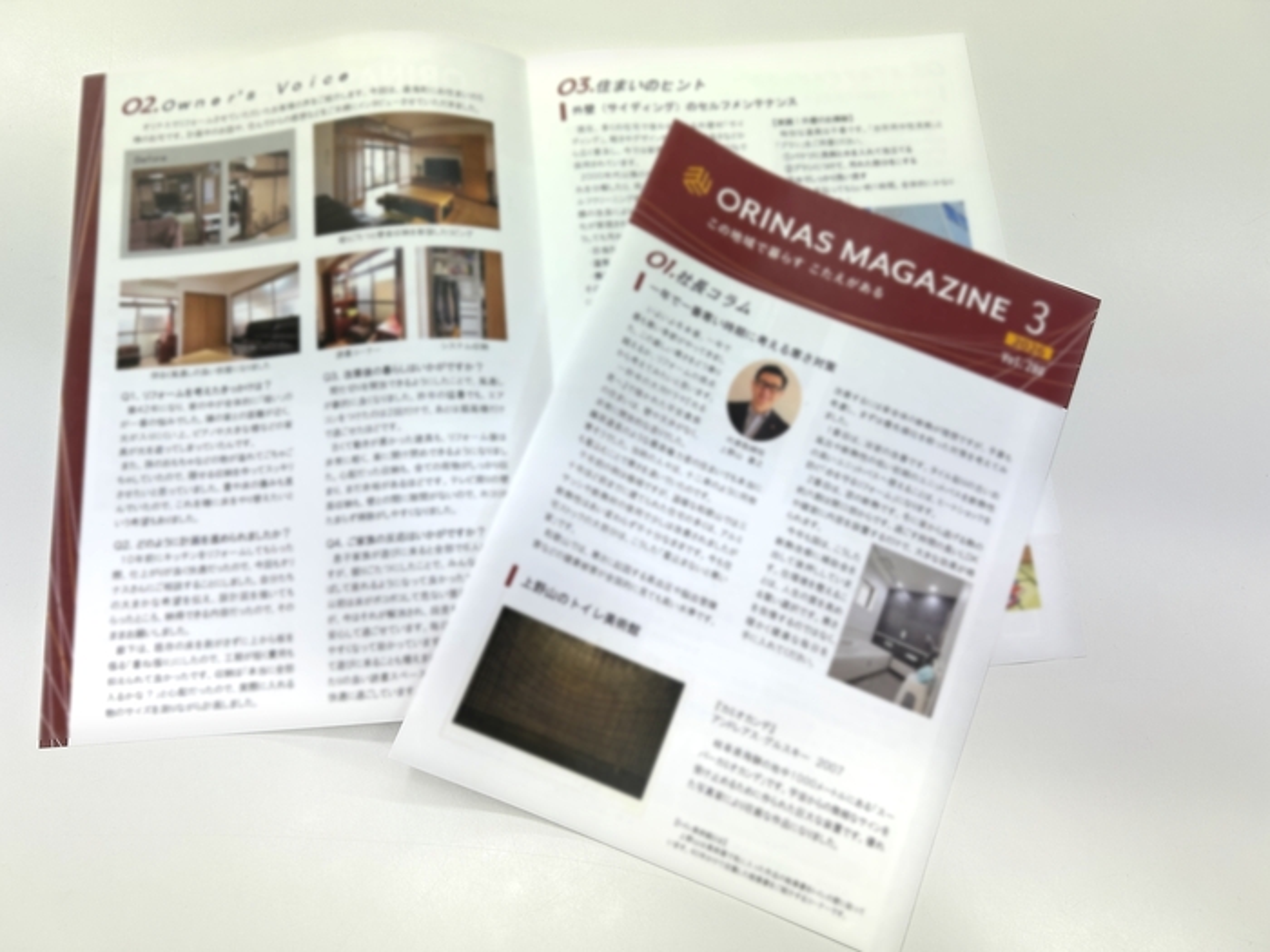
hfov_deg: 67.3
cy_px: 476
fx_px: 954
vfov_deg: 53.1
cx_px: 635
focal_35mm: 26
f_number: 1.5
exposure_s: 1/203
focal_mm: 5.7
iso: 40
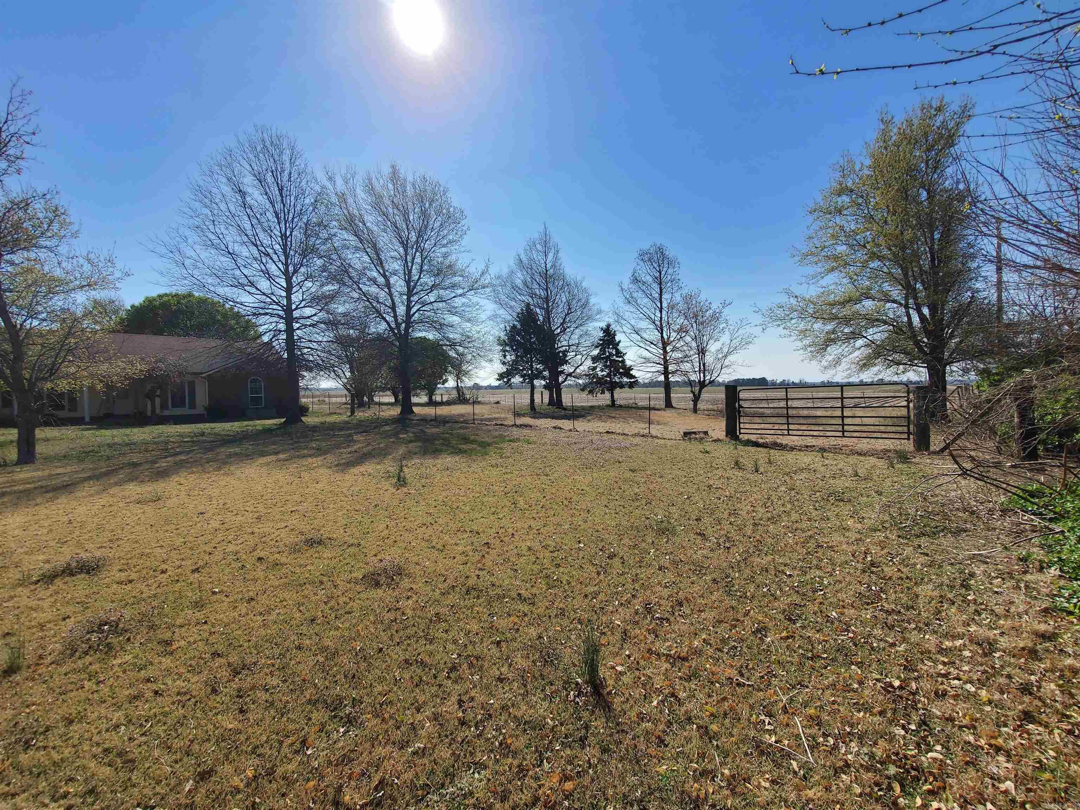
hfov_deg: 106.2
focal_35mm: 13
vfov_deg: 89.9
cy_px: 405
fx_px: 406
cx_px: 540
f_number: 2.2
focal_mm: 1.8
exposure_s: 1/1238
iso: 50
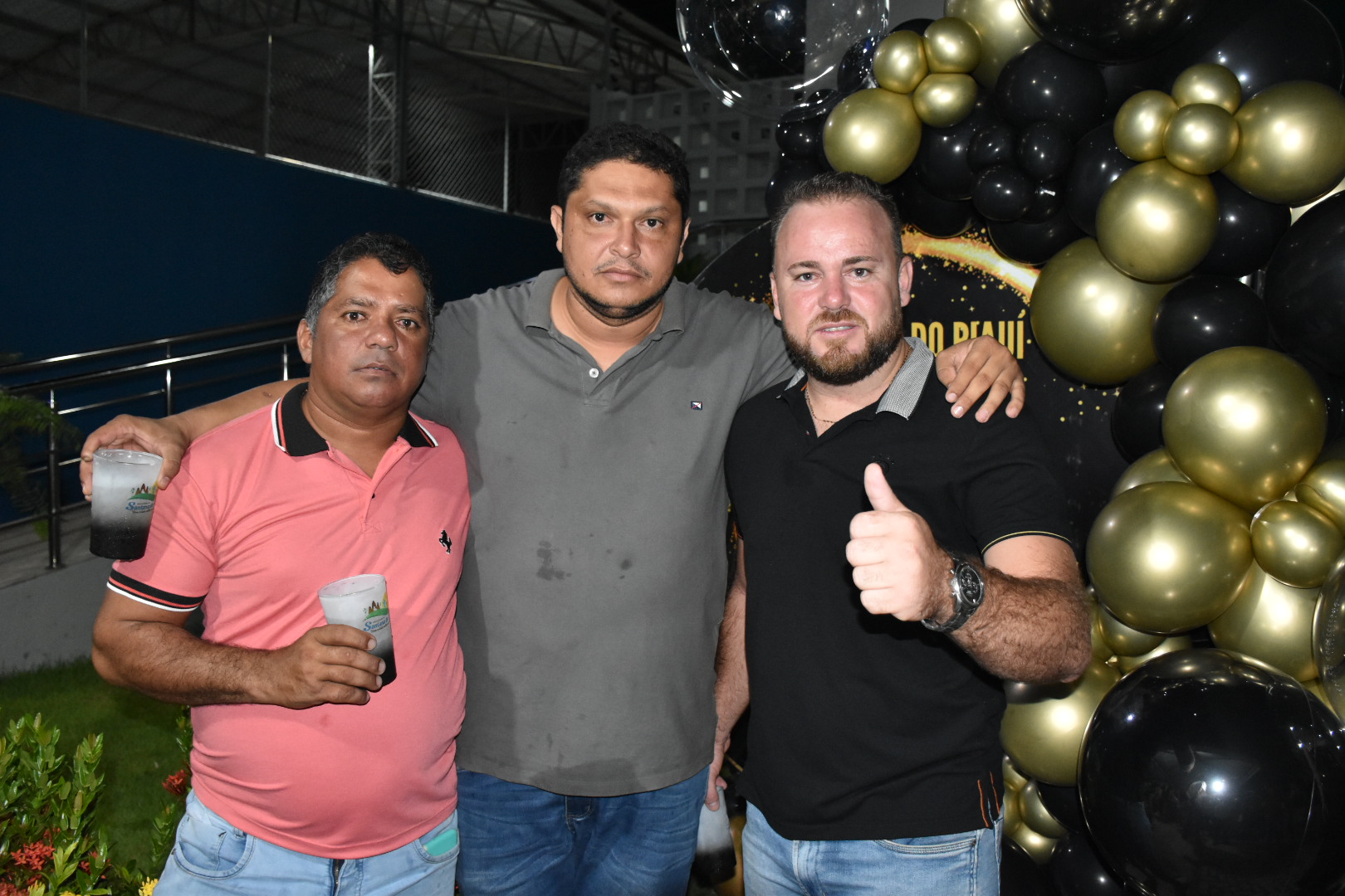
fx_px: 1121
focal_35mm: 30
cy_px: 448
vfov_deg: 43.6
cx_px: 672
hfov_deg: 61.9
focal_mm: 20
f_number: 3.5
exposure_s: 1/100
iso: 2500
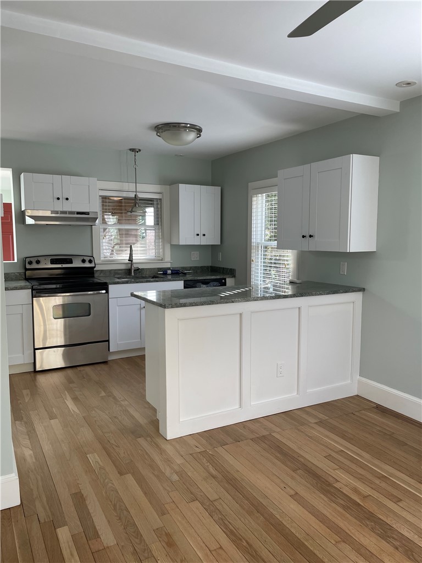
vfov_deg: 67.3
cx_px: 211
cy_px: 282
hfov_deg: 53.1
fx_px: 423
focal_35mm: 26
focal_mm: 4.2
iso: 40
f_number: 1.6
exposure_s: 1/121
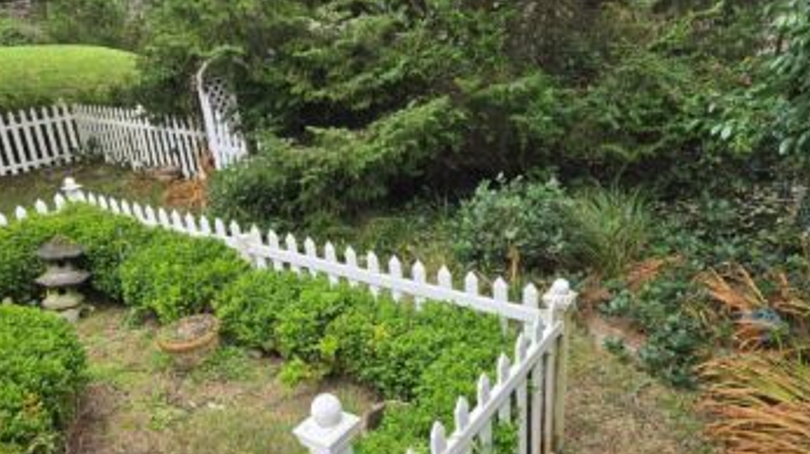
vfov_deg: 40.0
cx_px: 396
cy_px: 257
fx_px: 622
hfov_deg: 66.1
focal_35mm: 29
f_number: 1.8
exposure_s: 1/180
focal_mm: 5.4
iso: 40
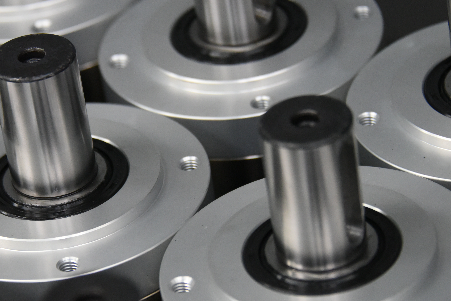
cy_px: 202
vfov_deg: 6.7
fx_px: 2556
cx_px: 168
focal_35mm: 204
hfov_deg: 10.1
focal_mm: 122
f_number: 5.6
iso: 2500
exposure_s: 1/160
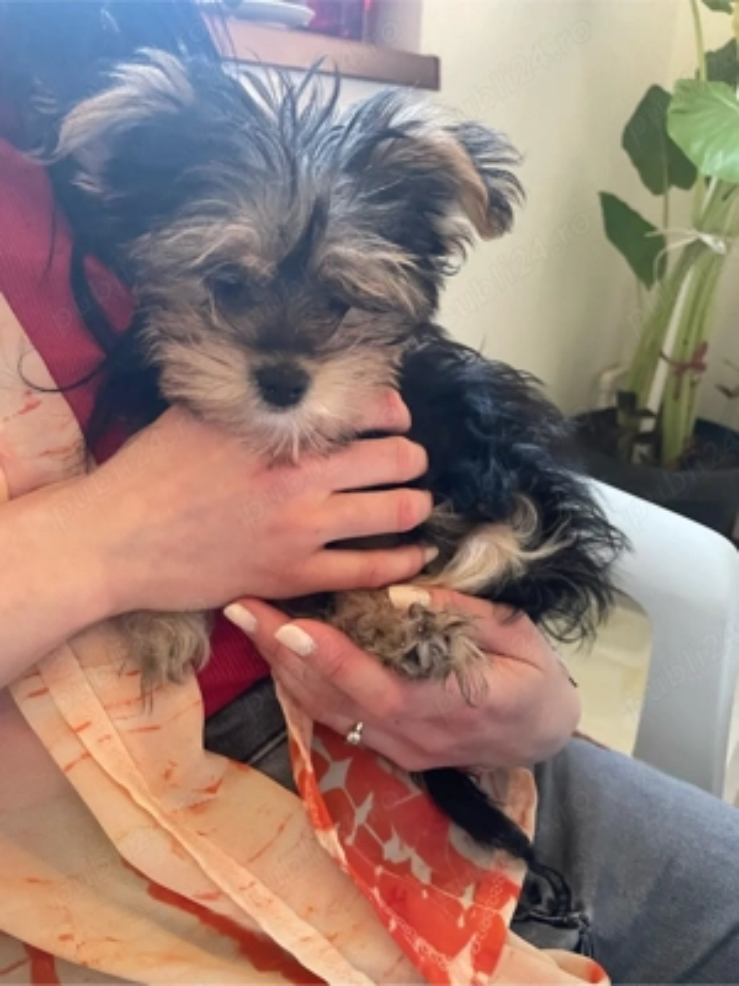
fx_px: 740
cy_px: 493
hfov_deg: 53.1
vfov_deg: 67.3
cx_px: 370
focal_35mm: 26
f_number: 1.6
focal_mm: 4.2
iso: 400
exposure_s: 1/60
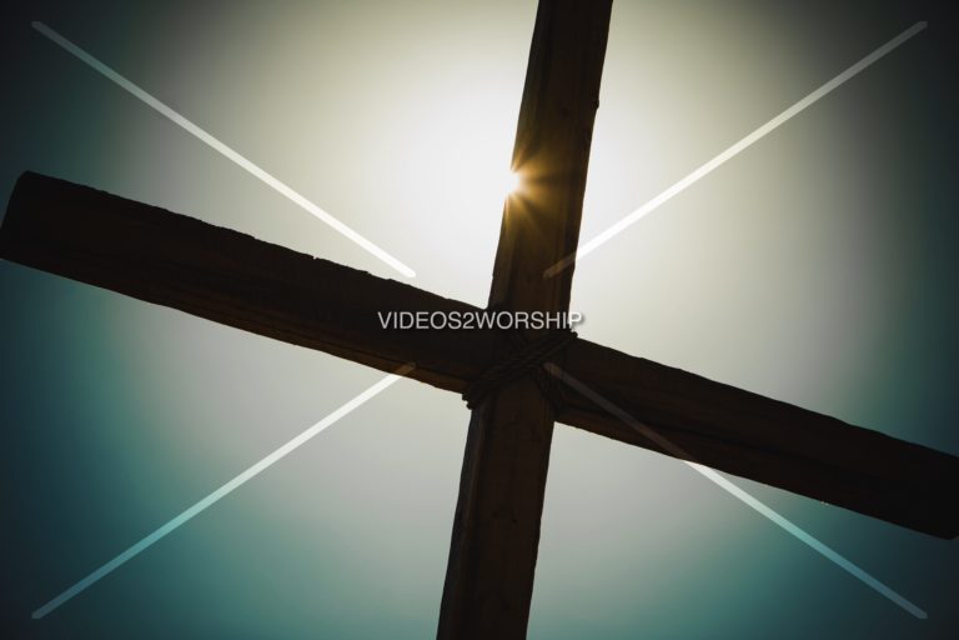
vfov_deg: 18.2
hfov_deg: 27.0
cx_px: 480
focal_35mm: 75
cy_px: 320
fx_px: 1998
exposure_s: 1/1600
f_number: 5
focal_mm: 50
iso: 100
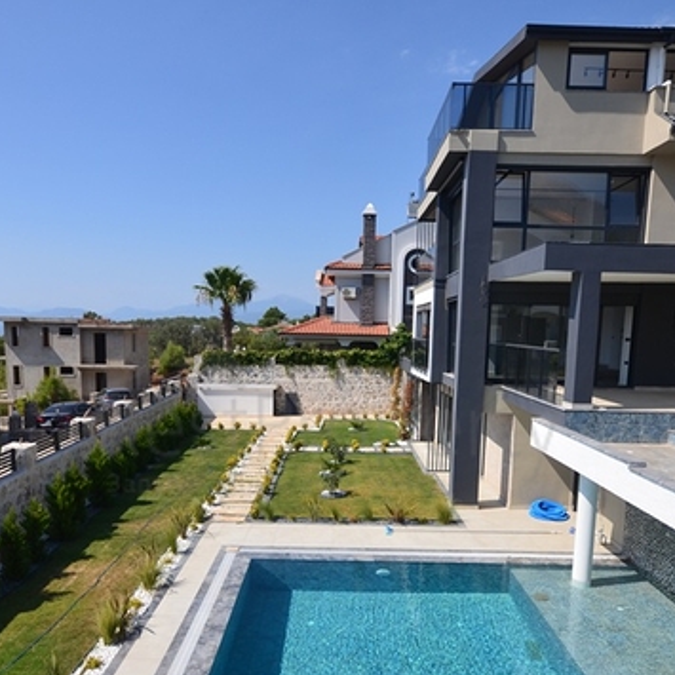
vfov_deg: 60.3
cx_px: 332
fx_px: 574
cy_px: 411
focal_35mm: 26
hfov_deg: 60.9
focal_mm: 10
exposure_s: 1/400
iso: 200
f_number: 11
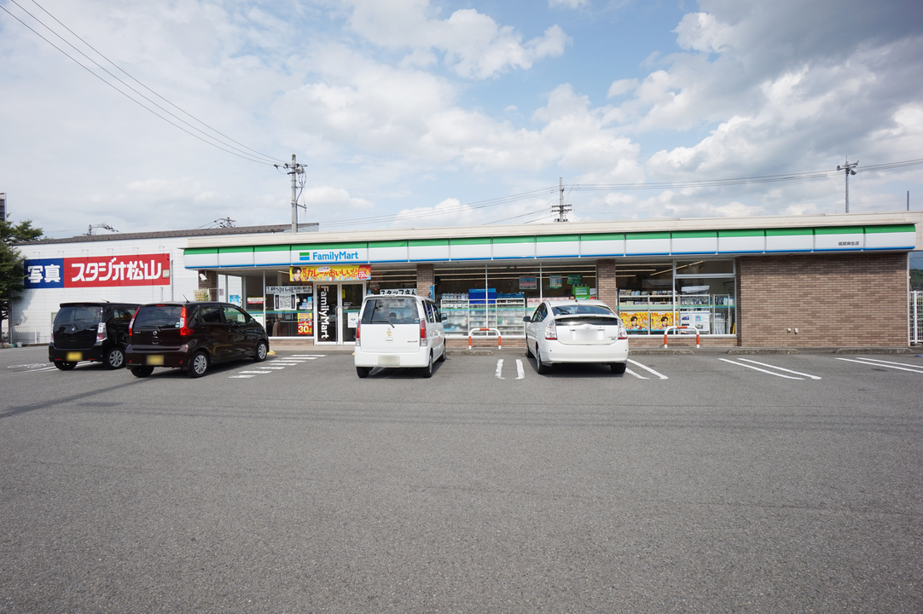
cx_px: 462
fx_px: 423
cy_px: 307
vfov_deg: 72.0
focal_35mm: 16
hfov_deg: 95.0
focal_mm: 11
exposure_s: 1/160
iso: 100
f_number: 11
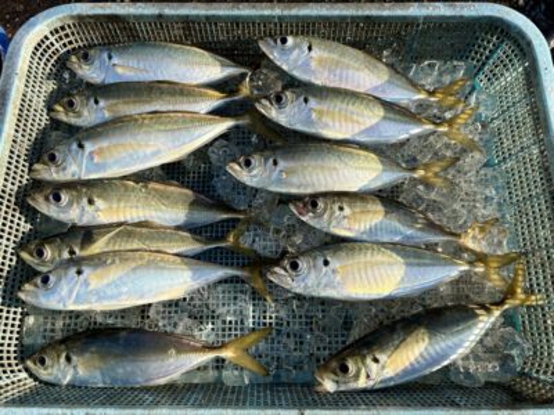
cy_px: 208
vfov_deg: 53.1
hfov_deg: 67.3
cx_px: 277
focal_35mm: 26
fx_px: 416
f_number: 1.6
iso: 64
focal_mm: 5.96
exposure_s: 1/2141
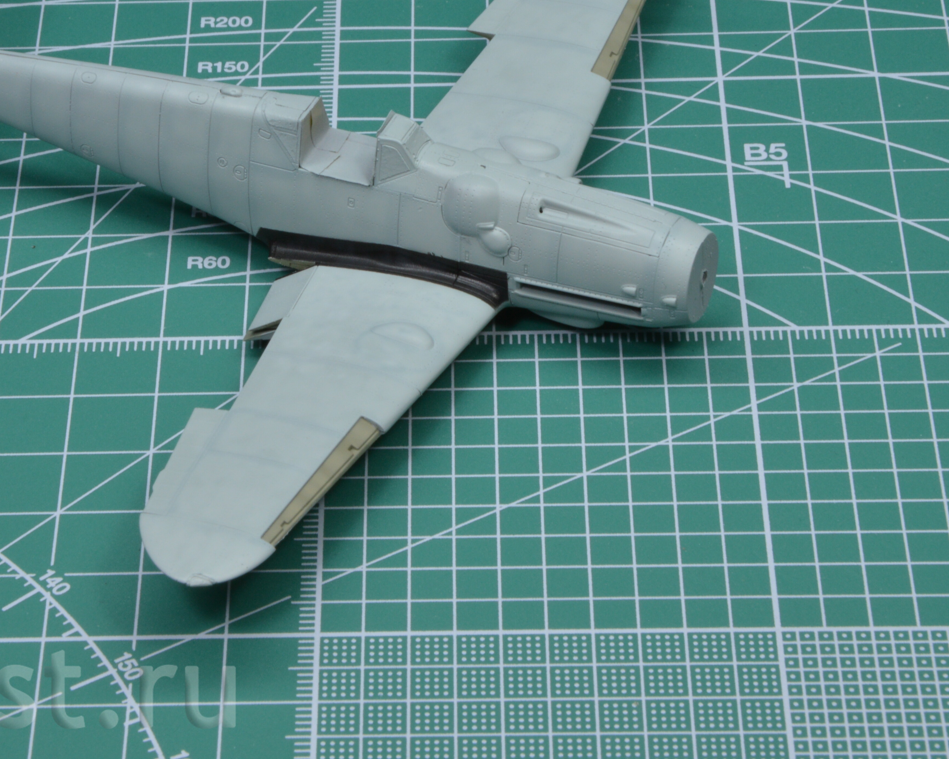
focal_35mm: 141
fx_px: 3960
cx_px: 342
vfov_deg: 10.9
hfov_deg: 13.6
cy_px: 222
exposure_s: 1/13
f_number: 22
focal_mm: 58
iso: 200
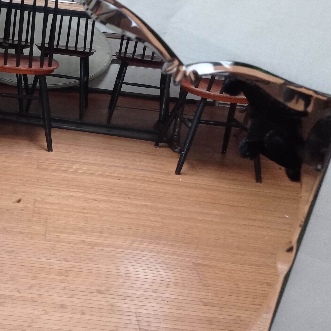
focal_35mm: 51
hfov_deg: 32.3
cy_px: 117
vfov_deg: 33.2
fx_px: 552
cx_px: 57
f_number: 1.79
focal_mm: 4.74
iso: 515
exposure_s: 1/25
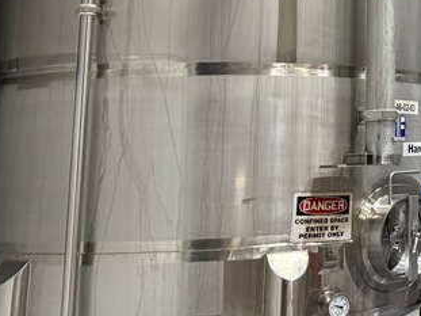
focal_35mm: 79
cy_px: -41
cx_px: 567
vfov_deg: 17.9
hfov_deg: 21.9
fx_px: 960
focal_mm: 6.76
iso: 250
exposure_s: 1/60
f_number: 1.78
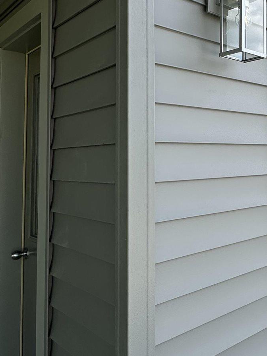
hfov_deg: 33.7
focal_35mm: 36
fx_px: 370
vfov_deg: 51.0
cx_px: 304
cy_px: 140
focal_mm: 2.22
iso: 40
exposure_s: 1/561
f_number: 2.2
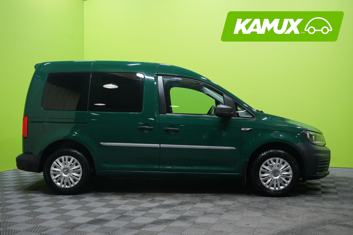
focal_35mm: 38
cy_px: 118
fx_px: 373
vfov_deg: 35.1
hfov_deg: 50.7
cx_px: 176
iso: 1000
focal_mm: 38
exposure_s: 1/25
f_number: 5.6
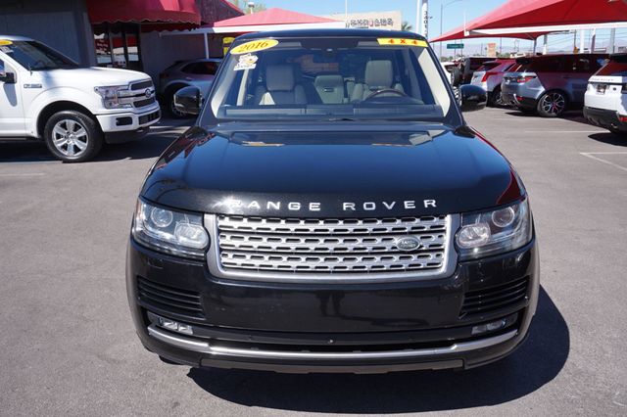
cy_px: 208
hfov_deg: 62.0
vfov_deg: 43.6
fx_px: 522
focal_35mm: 30
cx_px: 314
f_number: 9
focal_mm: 20
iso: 125
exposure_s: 1/160
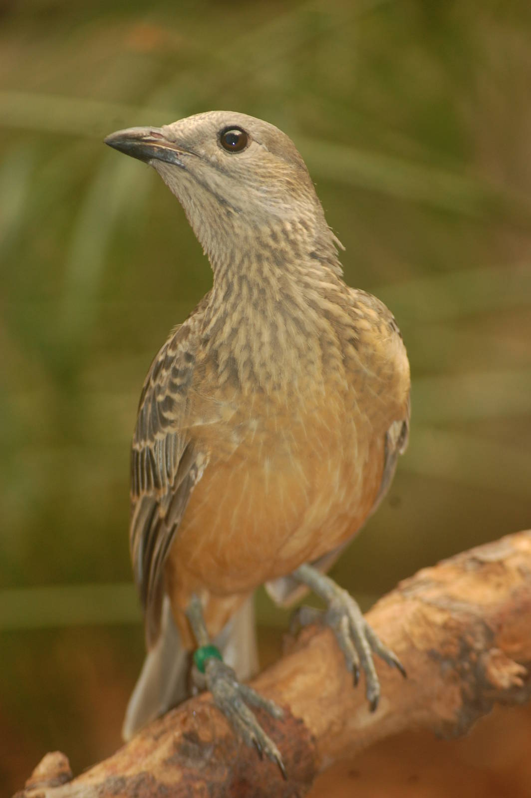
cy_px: 399
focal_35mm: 300
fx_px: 6649
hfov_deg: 4.6
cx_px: 266
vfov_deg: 6.9
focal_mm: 200
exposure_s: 1/60
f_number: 5.6
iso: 400
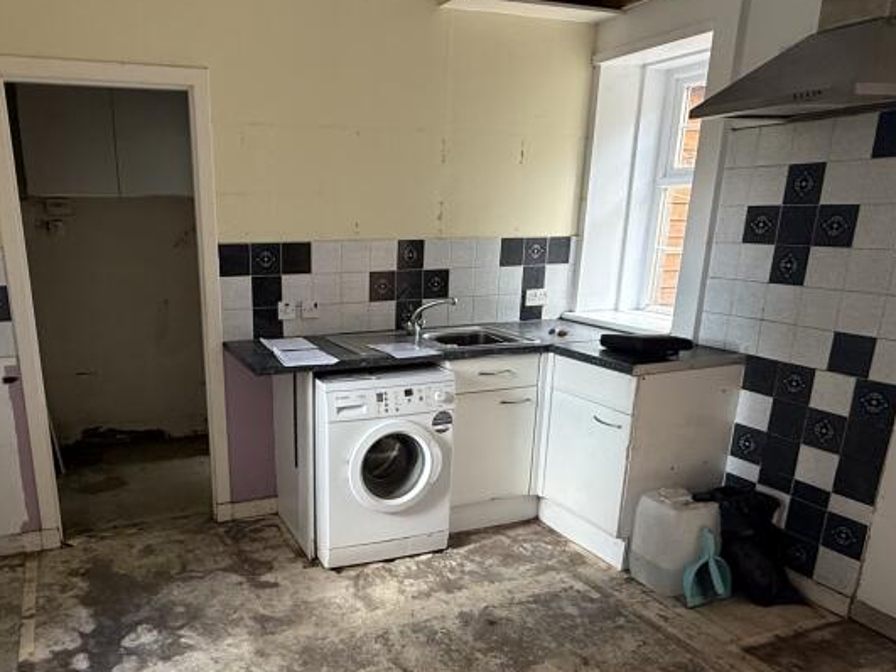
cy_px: 420
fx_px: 699
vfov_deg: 50.8
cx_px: 332
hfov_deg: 64.3
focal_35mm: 27
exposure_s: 1/91
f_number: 2.2
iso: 320
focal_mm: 2.22
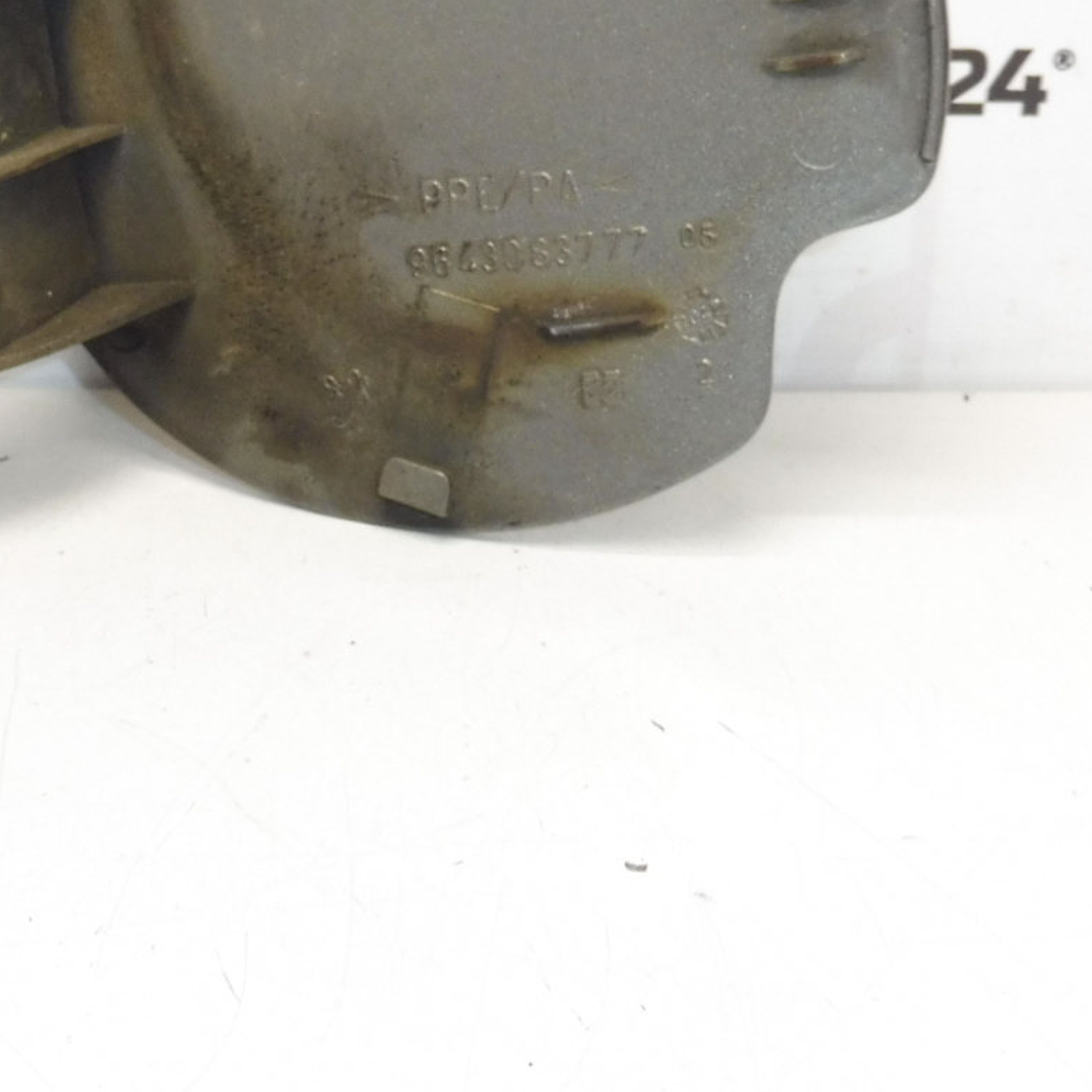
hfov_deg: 29.8
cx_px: 210
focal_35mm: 56
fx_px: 1999
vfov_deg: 29.7
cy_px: 193
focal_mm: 4.3
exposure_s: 1/60
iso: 200
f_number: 3.5
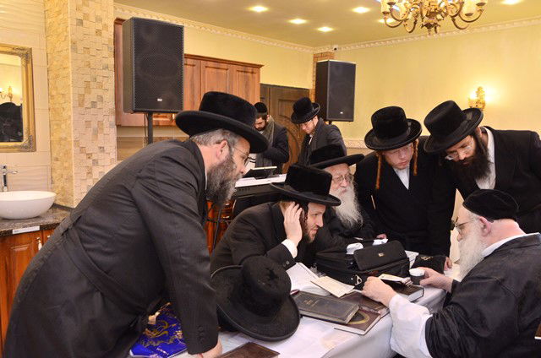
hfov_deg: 62.0
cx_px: 270
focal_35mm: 30
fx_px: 450
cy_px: 179
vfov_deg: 43.4
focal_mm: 20
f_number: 5
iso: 1000
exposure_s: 1/60
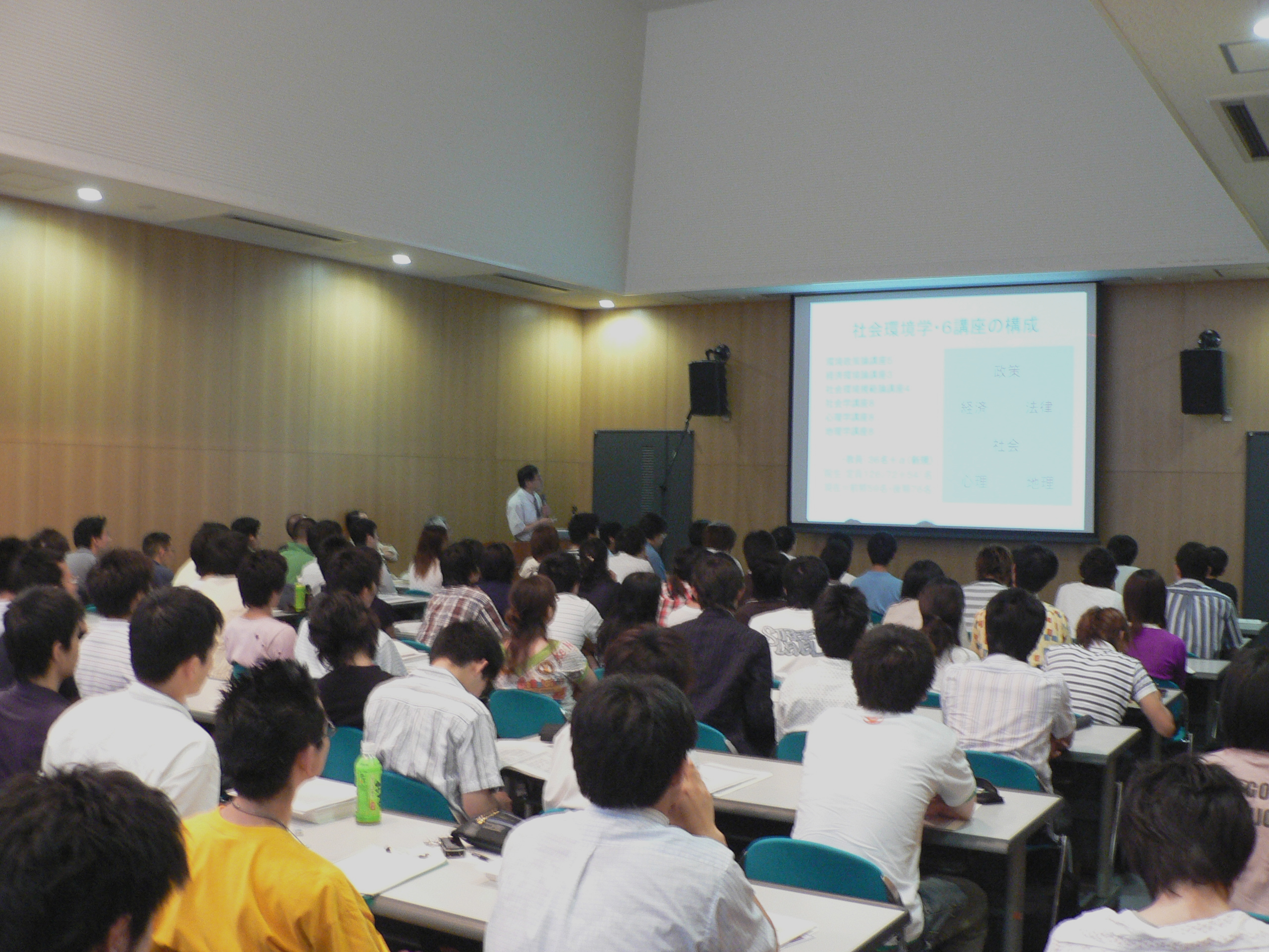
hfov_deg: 51.4
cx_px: 634
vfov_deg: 39.7
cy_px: 476
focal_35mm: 36
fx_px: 1320
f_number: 2.8
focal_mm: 6
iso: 200
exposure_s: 1/6
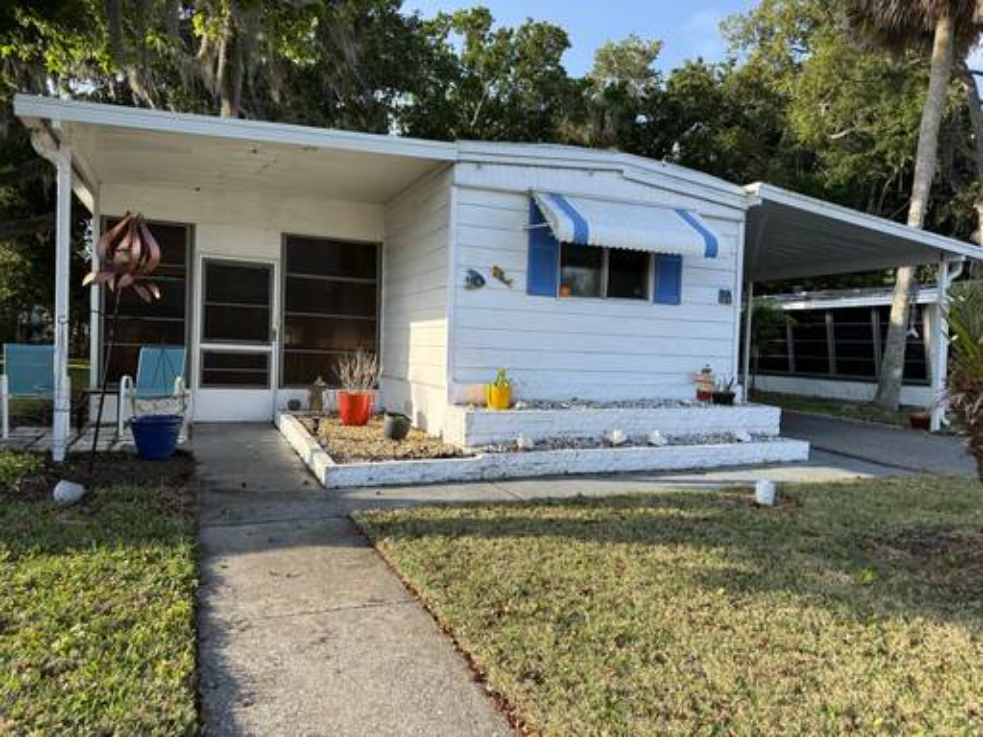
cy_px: 368
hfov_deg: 71.6
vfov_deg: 56.8
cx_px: 492
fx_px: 682
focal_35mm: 24
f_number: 1.78
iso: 100
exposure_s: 1/1949
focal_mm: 6.76
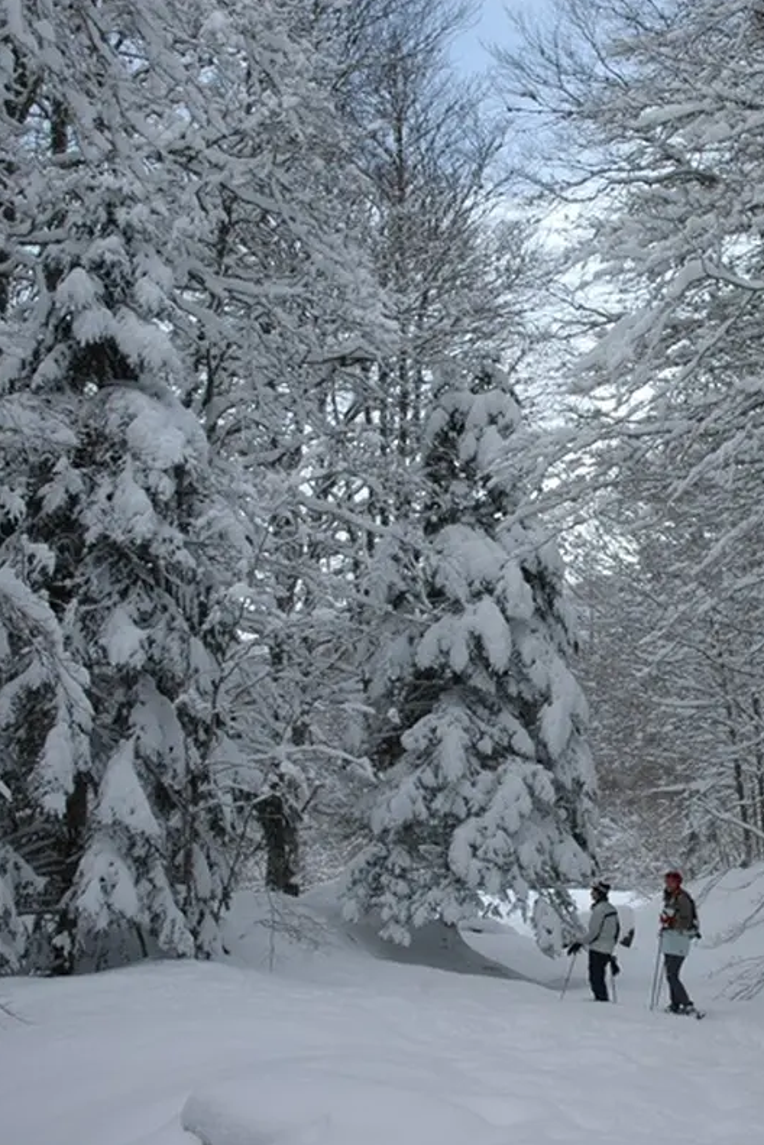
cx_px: 641
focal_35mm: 57
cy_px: 571
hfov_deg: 23.4
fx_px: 1807
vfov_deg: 35.2
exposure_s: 1/160
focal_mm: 25
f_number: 14
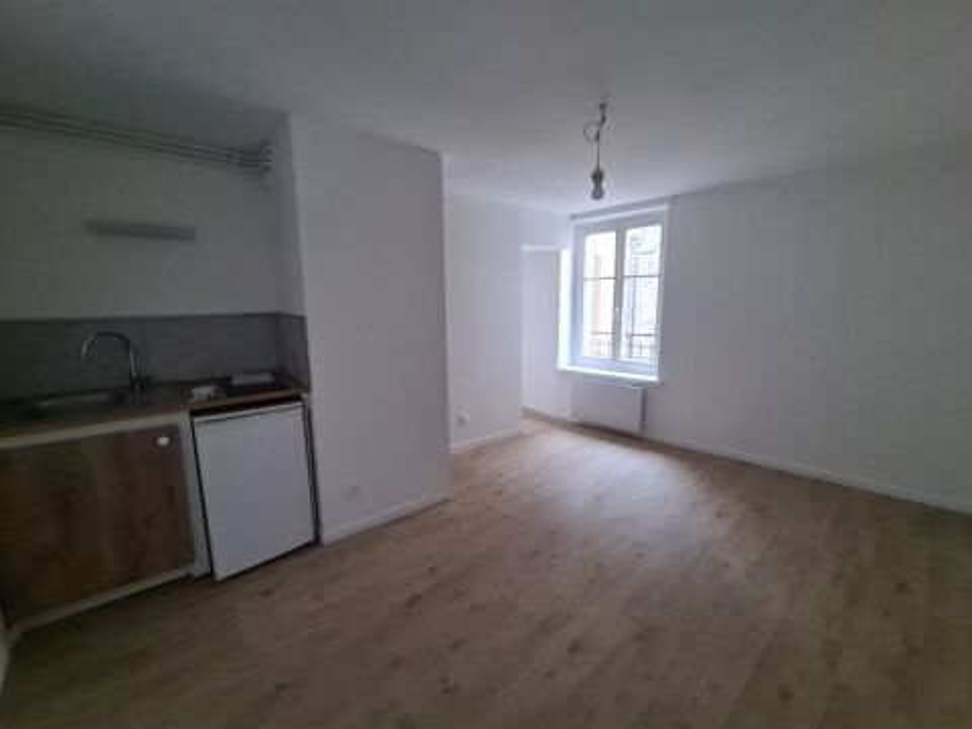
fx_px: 365
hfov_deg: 106.2
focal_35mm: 13
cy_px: 364
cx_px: 486
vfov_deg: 89.9
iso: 1000
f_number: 2.2
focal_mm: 2.2
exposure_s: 1/25
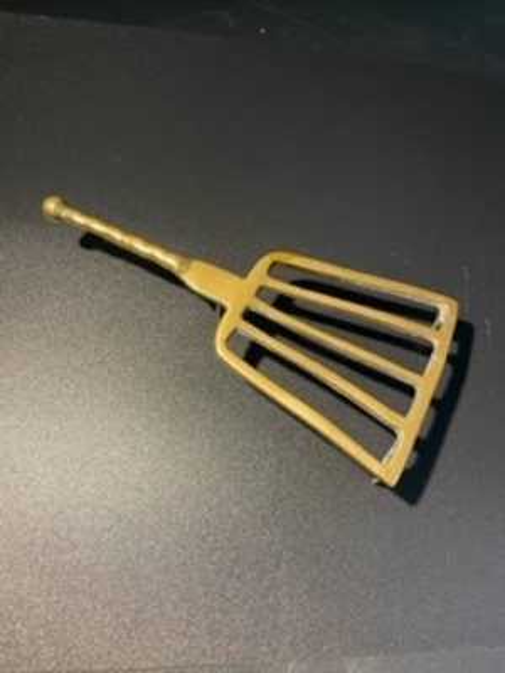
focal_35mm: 26
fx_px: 506
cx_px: 252
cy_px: 336
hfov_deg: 53.1
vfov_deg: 67.3
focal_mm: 4.2
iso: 64
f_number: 1.6
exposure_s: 1/50
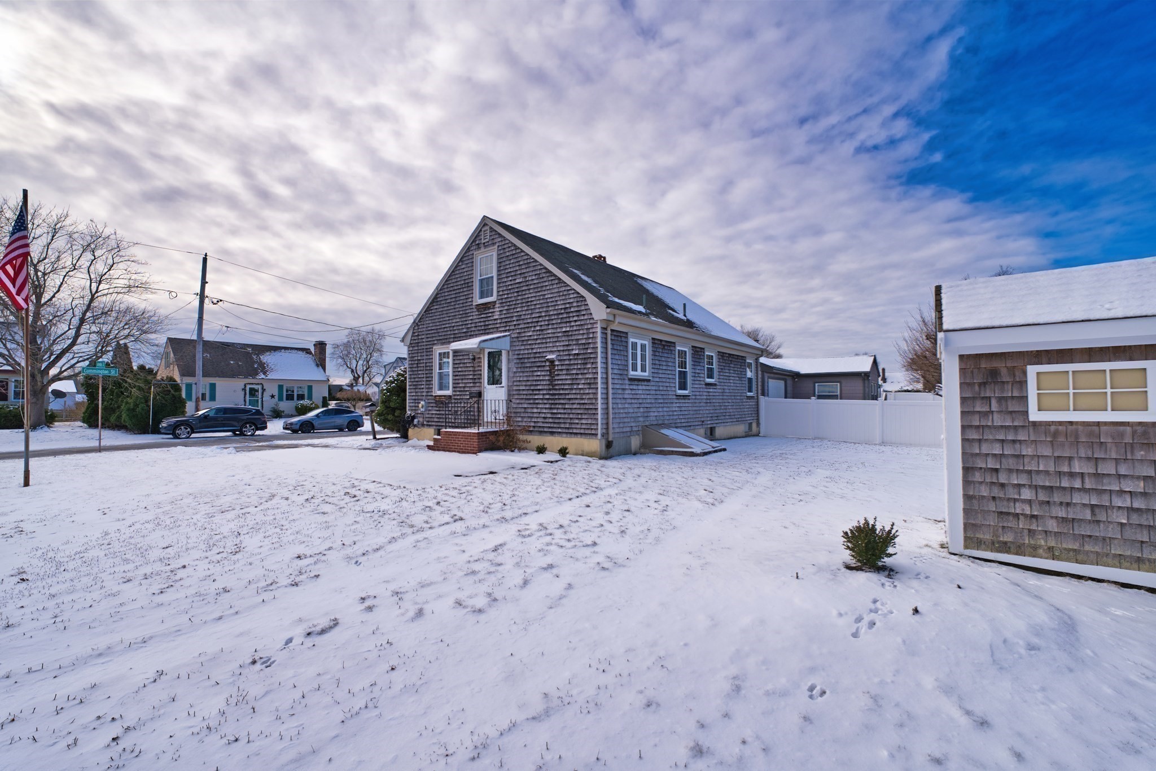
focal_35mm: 14
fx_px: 450
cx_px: 578
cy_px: 386
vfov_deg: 81.2
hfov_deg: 104.2
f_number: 6.3
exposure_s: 1/640
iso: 100
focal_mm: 14
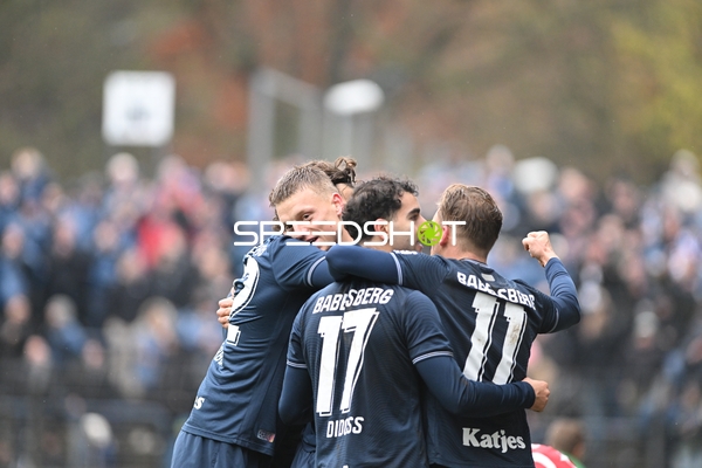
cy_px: 234
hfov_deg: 6.9
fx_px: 5850
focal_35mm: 300
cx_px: 351
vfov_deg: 4.6
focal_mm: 300
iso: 4500
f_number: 2.8
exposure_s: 1/2000
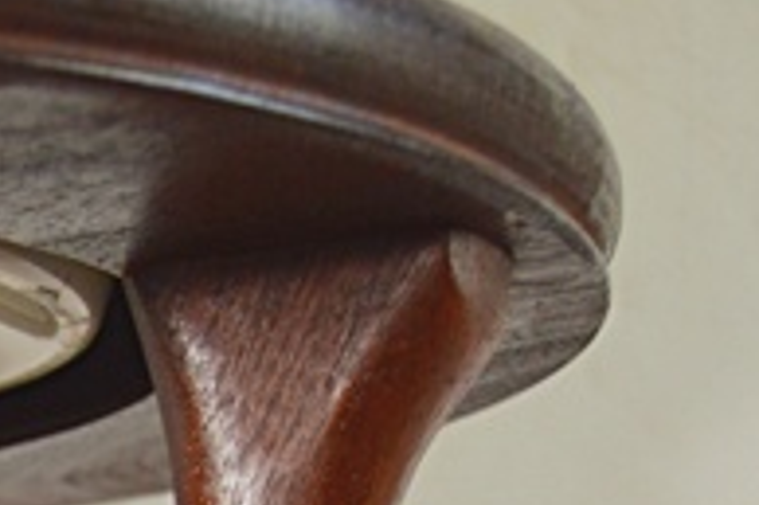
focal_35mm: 170
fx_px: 3581
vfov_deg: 7.6
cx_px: -681
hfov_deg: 11.1
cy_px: 1172
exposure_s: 1/60
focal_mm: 22
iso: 450
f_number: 3.5
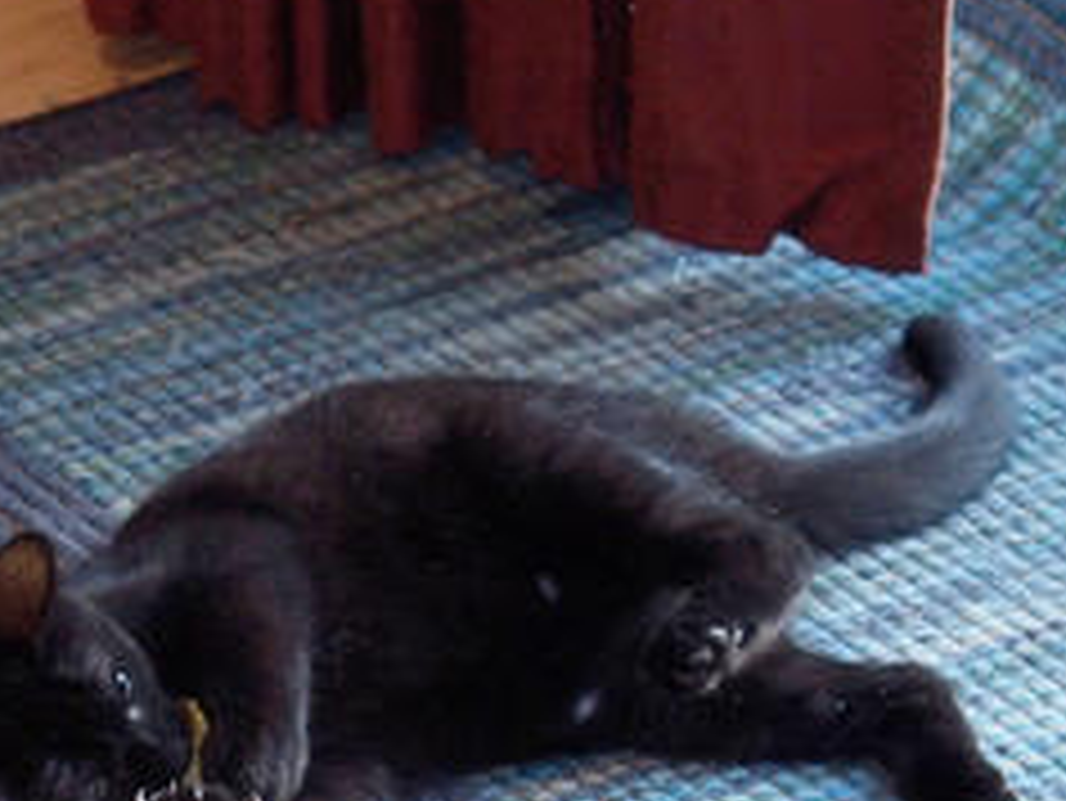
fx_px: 8781
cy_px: 549
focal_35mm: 285
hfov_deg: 6.9
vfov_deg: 5.2
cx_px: 135
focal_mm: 31.8
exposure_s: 1/80
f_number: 2.8
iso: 500
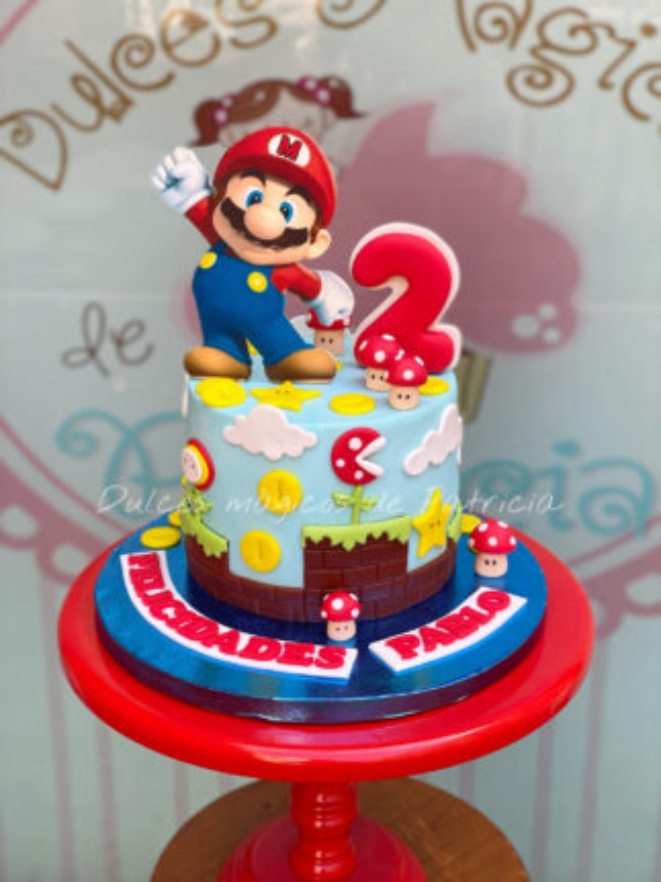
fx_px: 1325
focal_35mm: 52
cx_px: 330
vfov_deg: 36.8
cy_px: 441
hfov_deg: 28.0
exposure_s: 1/163
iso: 20
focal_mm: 6
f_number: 2
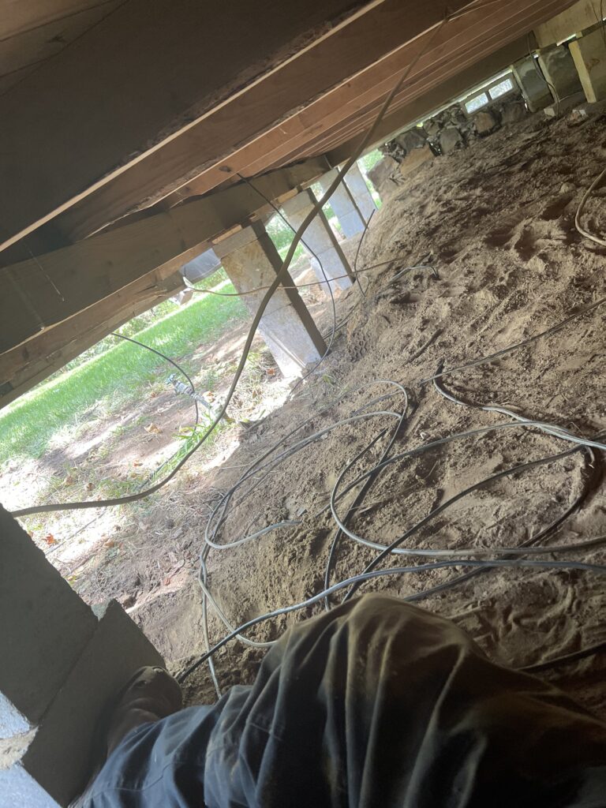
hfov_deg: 53.1
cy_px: 404
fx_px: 607
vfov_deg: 67.3
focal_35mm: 26
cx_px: 303
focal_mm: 5.1
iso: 100
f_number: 1.6
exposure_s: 1/121
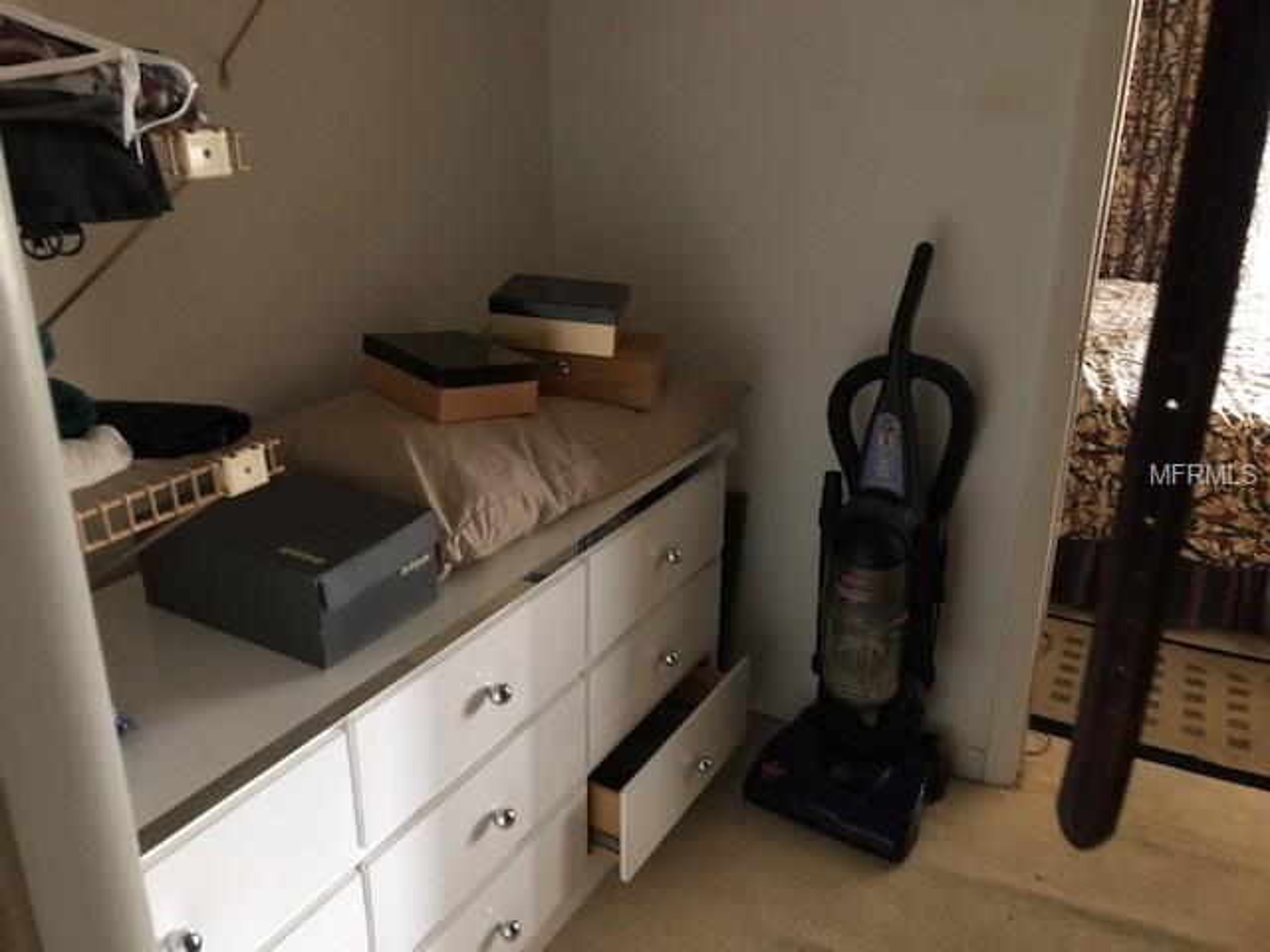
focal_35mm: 28
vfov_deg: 49.7
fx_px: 1027
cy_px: 476
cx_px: 635
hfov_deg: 63.4
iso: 125
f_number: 1.8
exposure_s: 1/4
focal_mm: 3.99
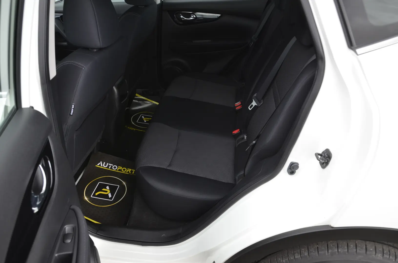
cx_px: 199
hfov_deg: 70.6
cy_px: 132
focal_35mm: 26
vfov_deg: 50.2
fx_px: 281
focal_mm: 17
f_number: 5
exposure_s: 1/100
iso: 400
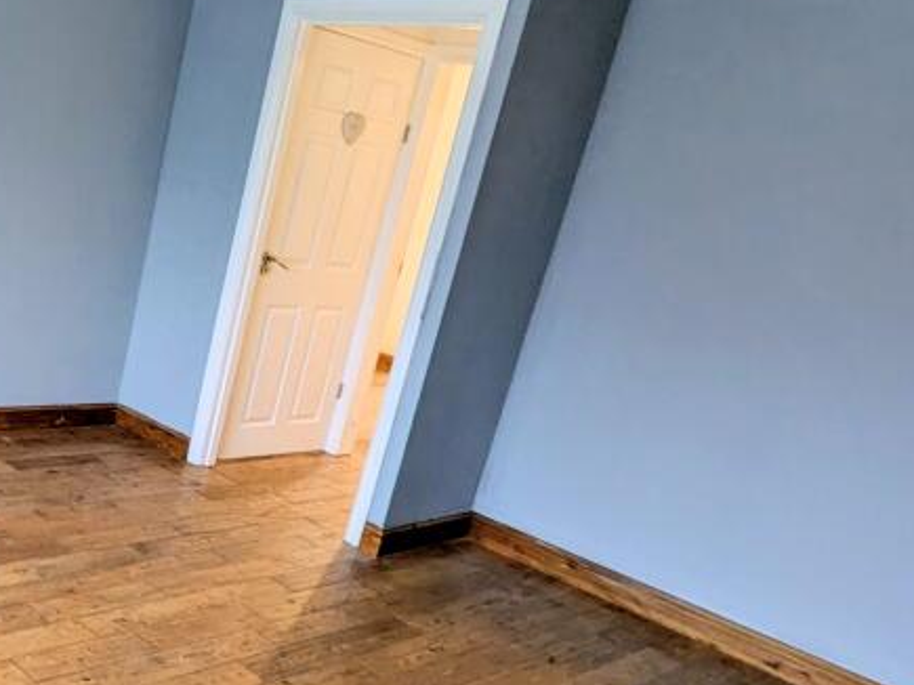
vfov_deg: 42.5
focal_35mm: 33
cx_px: 40
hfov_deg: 47.7
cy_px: 438
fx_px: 871
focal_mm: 1.83
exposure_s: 1/25
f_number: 2.2
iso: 82
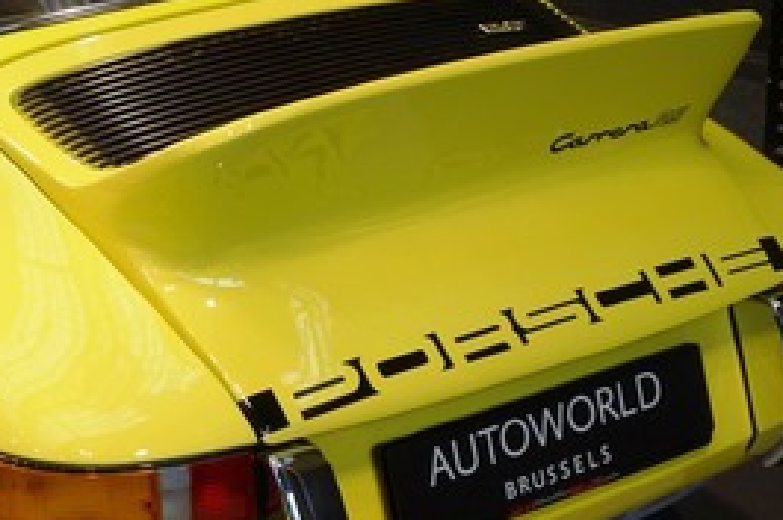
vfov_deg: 14.7
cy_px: 189
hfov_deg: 21.3
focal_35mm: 93
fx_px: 2020
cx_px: 44
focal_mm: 15.28
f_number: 2.8
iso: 125
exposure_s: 1/50
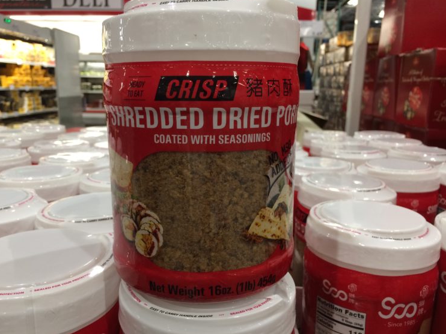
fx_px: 387
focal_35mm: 30
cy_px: 166
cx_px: 218
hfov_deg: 59.9
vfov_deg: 46.8
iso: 50
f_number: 2.2
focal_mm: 4.15
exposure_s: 1/30
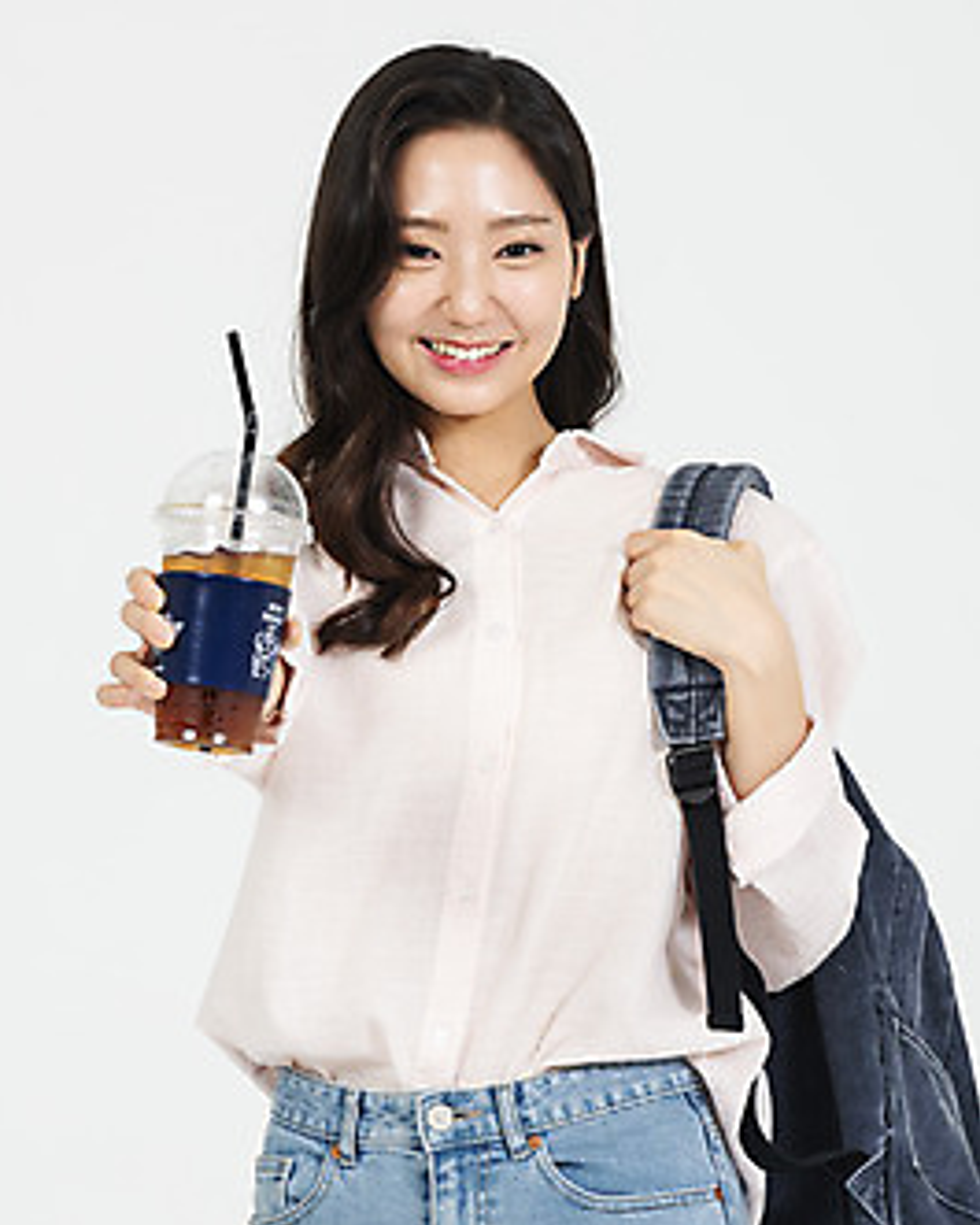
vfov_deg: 8.5
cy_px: 651
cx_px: 490
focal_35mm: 227
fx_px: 8226
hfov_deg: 6.8
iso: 100
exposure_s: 1/125
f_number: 13
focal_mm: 200
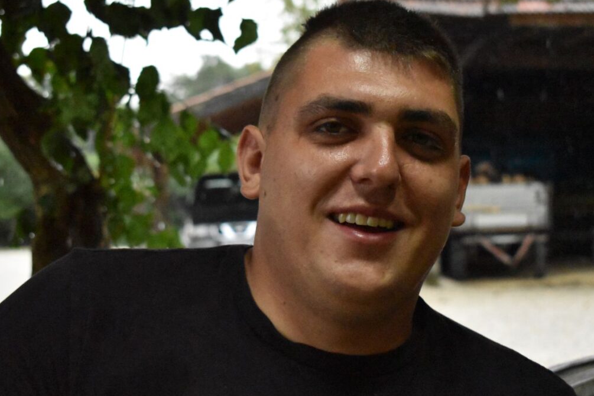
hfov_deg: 25.7
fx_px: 1303
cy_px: 218
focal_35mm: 79
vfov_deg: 17.3
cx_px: 297
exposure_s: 1/320
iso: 11400
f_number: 5.6
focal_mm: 42
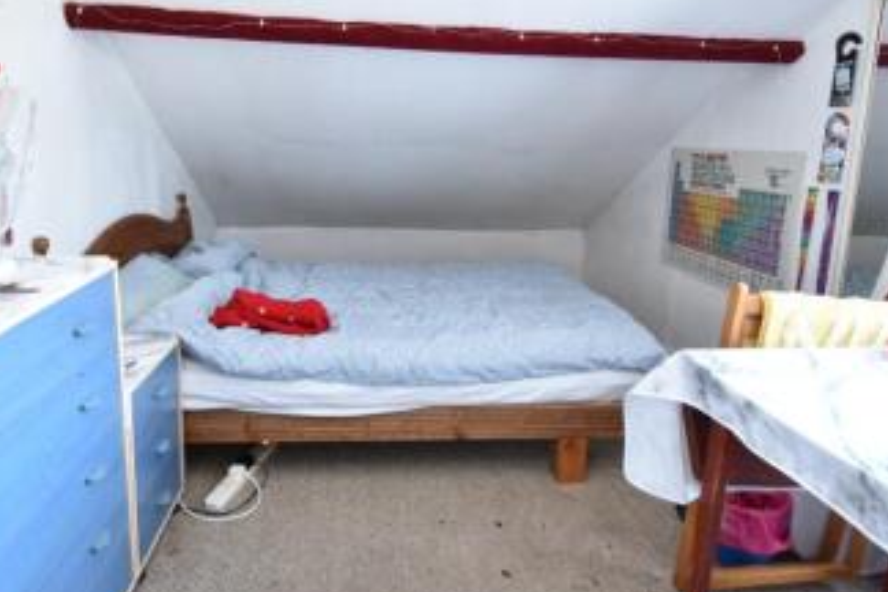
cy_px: 234
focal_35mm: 22
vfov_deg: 56.7
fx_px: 543
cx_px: 408
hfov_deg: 78.4
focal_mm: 10
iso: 400
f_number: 4.5
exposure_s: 1/3
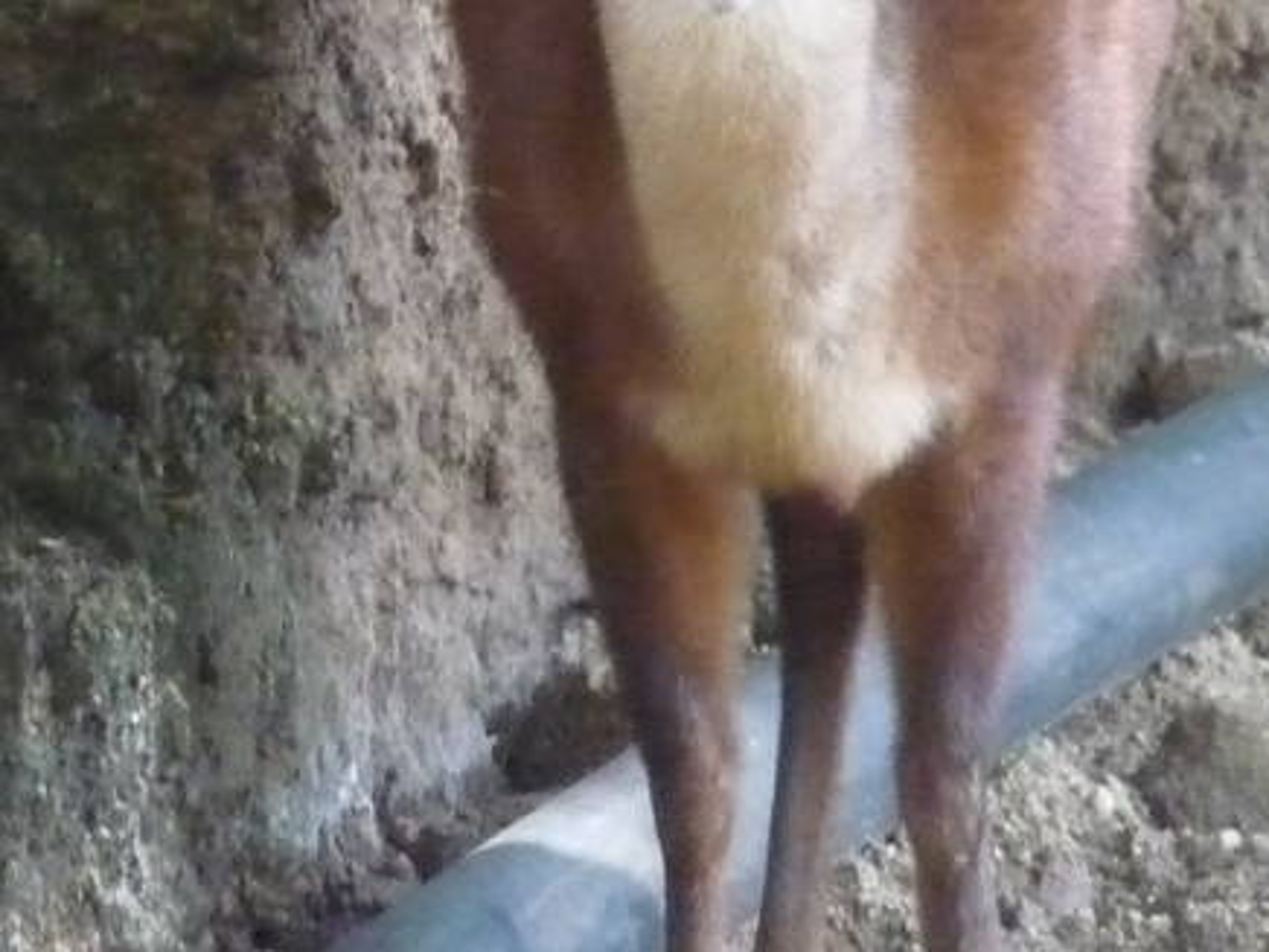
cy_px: -23
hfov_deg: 1.9
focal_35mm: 1028
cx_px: 512
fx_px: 37686
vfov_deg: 1.4
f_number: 4.9
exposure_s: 1/60
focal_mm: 47
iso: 800
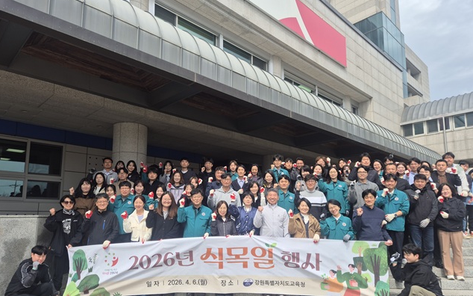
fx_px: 322
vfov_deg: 49.0
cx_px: 239
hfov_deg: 72.6
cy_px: 178
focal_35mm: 25
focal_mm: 5.4
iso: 25
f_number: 1.8
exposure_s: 1/1324
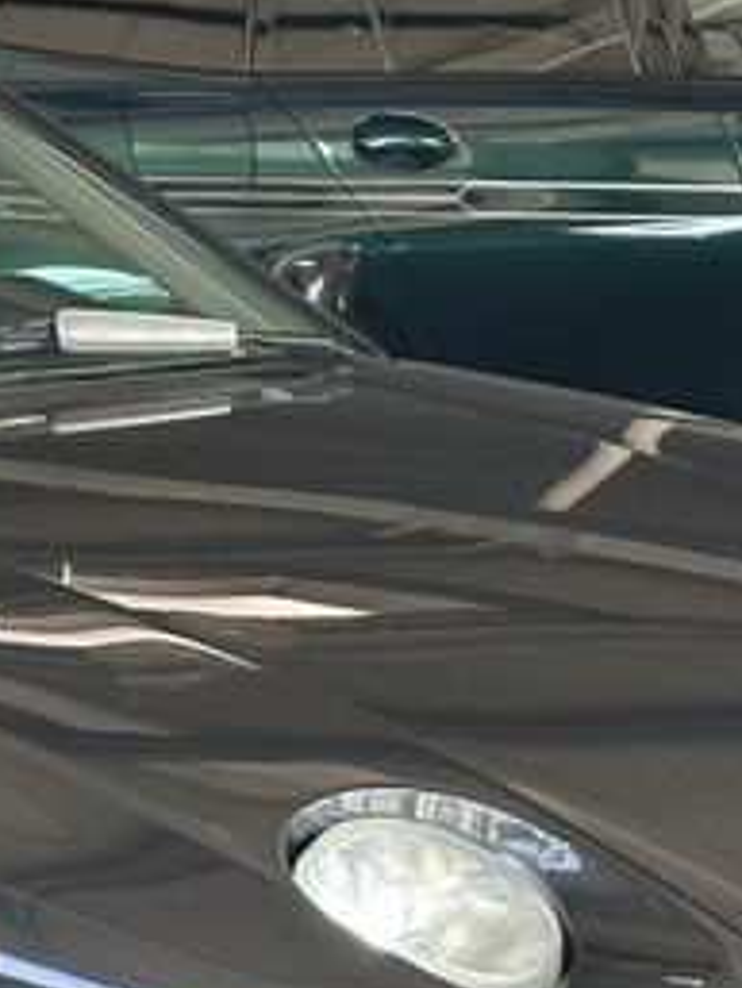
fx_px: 5454
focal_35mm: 191
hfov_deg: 7.8
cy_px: 665
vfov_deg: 10.3
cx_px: 77
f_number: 1.78
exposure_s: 1/133
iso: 80
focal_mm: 6.86
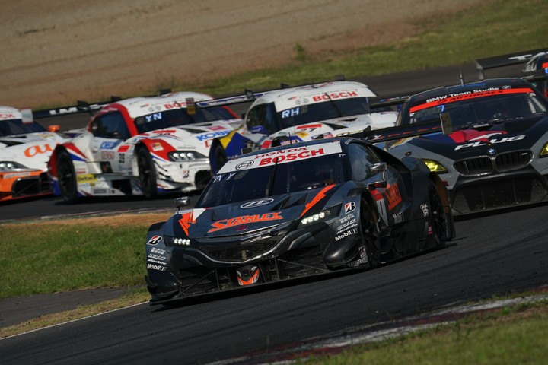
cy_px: 182
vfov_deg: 2.3
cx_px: 274
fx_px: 9133
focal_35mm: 600
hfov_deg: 3.4
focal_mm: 600
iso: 200
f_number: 11
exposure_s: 1/800
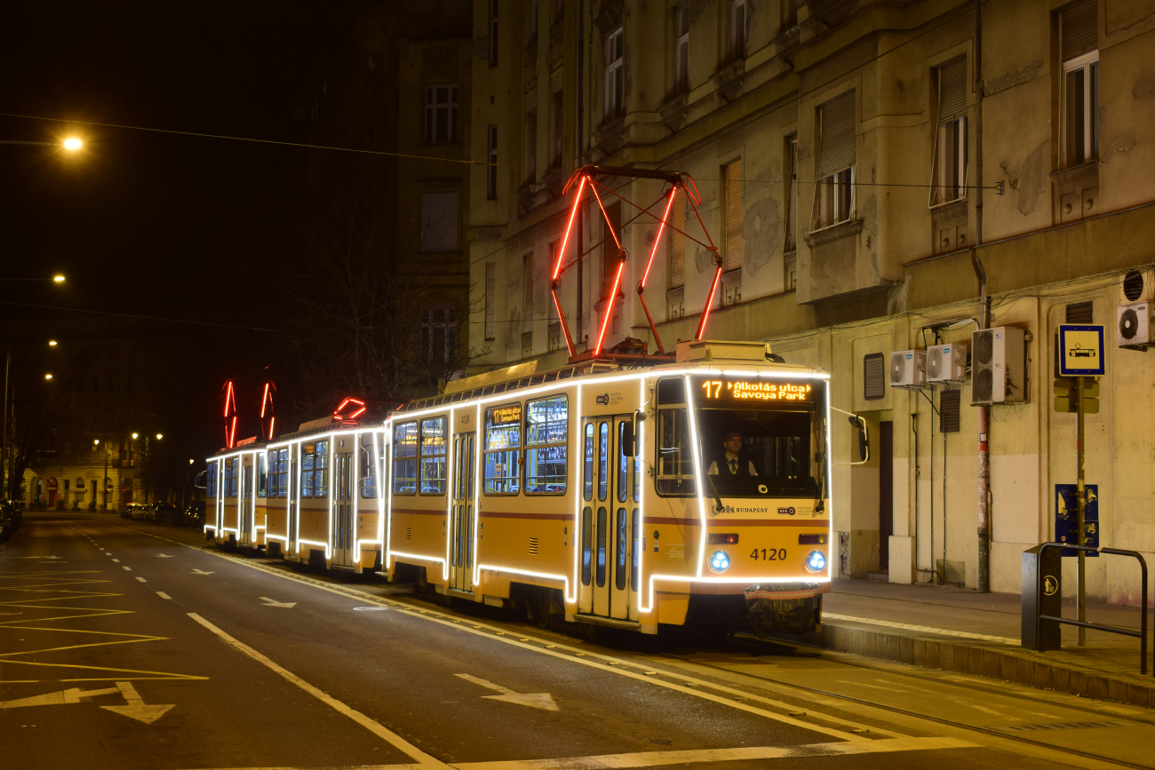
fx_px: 1684
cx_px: 578
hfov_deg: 37.8
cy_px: 385
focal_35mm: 52
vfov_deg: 25.8
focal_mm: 35
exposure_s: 1/2
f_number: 6.3
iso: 200
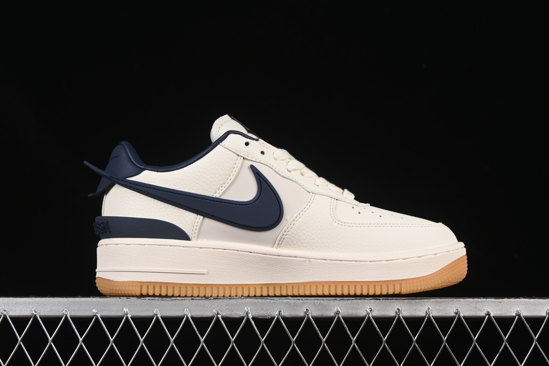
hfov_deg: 27.0
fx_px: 1144
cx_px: 274
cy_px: 183
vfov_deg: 18.2
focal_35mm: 75
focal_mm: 50
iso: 160
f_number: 8
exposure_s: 1/80
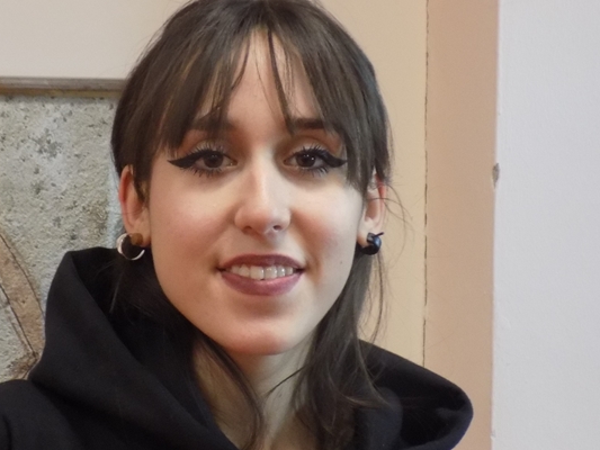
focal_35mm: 129
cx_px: 213
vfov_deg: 11.5
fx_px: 2236
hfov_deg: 15.3
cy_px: 263
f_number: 4.4
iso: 400
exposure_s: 1/20
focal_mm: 15.3
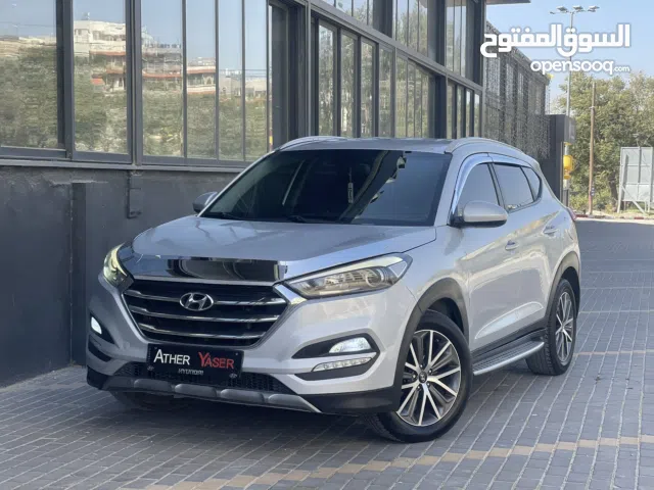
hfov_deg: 30.3
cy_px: 245
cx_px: 327
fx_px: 1209
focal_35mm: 64
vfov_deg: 22.9
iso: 32
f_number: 2.2
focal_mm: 7.5
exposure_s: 1/323
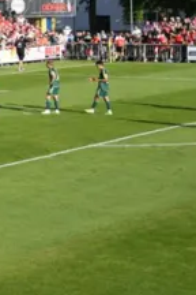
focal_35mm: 161
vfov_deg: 12.6
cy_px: 10
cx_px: -467
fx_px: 1315
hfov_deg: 7.2
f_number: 3.5
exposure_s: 1/1000
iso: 100
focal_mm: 34
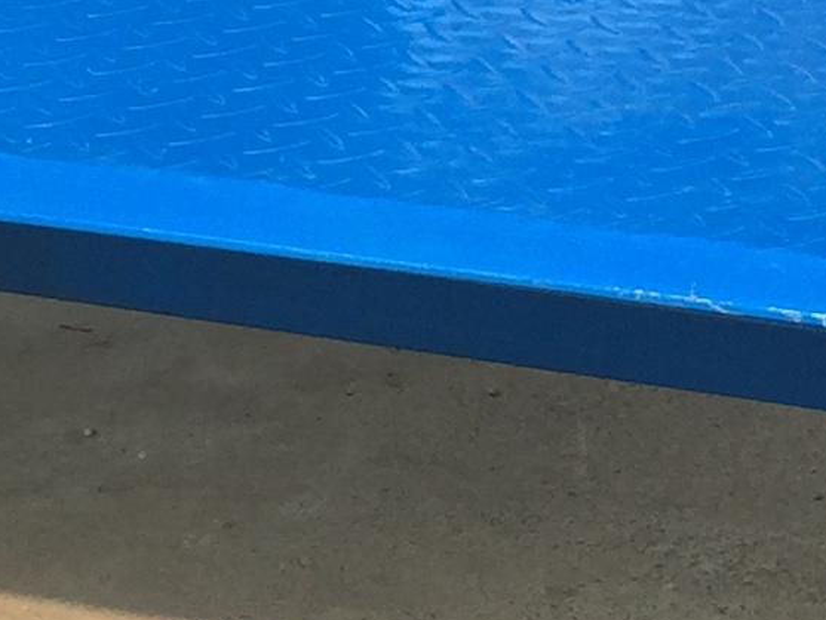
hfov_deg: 11.6
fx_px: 4057
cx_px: 564
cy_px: -320
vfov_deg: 8.5
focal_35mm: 170
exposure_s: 1/775
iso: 32
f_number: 2.2
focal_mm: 4.15
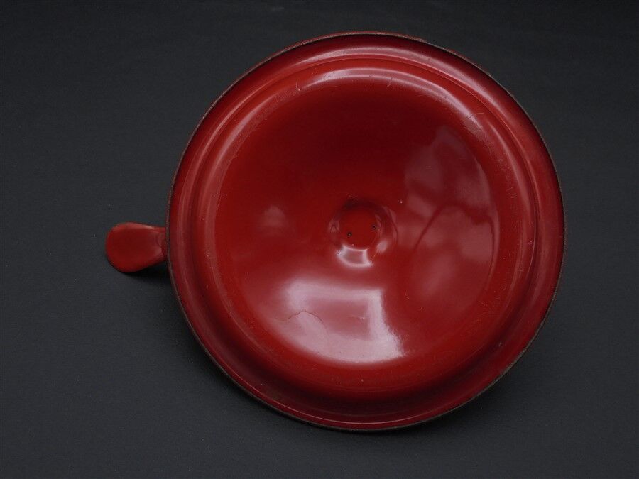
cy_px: 240
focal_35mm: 34
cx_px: 320
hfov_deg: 54.0
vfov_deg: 41.8
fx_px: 628
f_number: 4
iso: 100
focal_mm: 6.1
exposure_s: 1/40
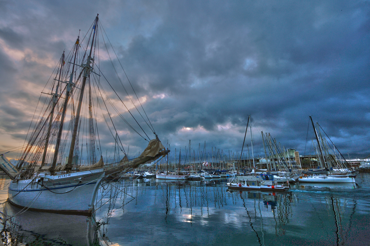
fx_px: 154
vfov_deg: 77.2
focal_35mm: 15
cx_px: 185
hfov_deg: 100.5
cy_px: 123
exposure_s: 1/125
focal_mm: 10
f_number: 8
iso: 320
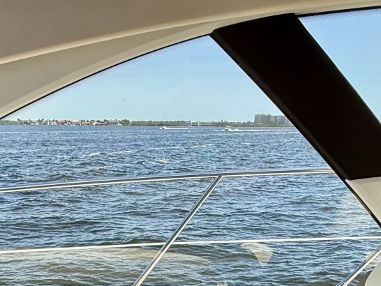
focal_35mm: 41
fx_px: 451
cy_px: 381
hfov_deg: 45.6
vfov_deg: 28.3
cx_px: 156
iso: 64
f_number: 2.2
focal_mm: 2.22
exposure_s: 1/251
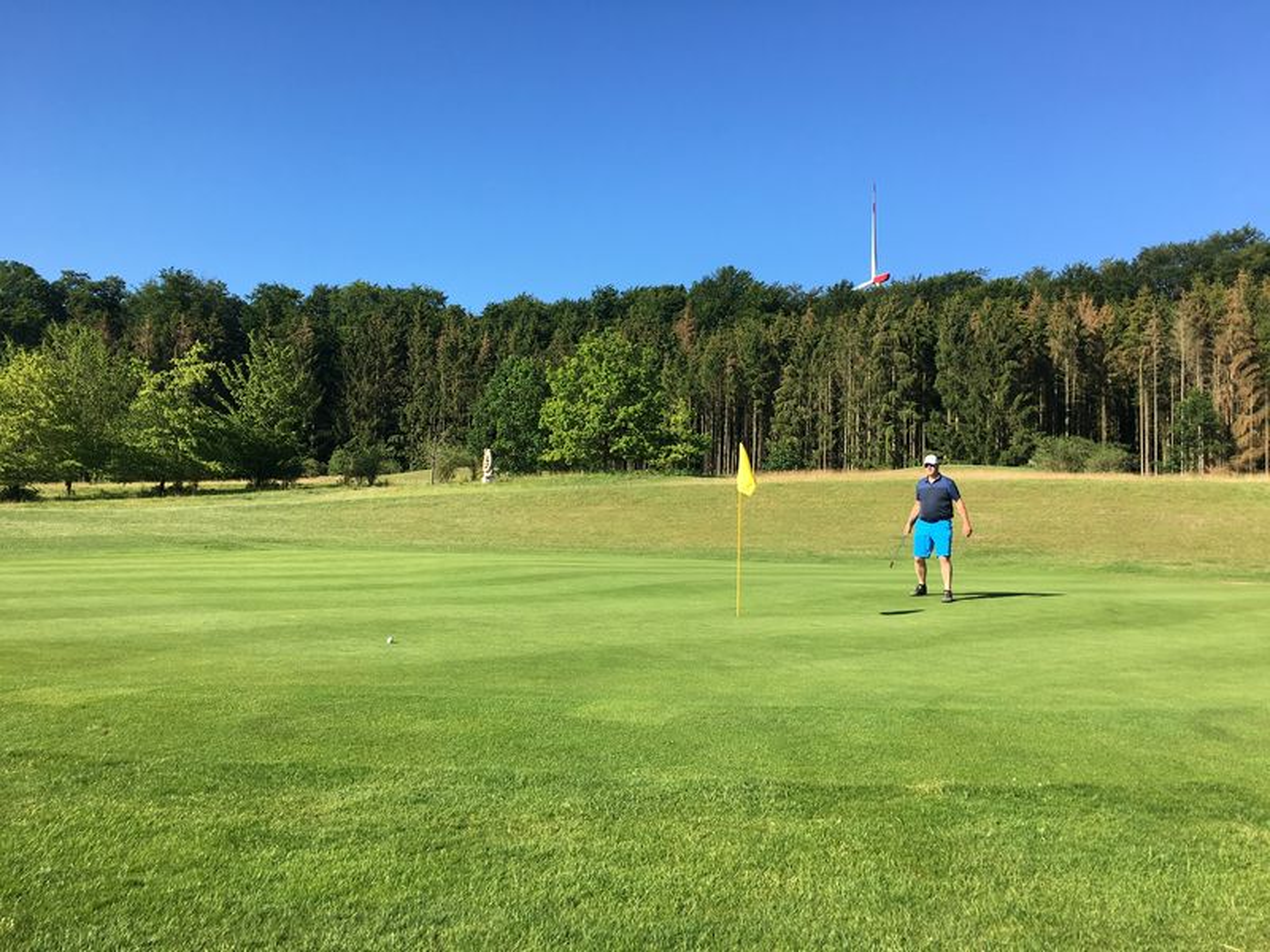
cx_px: 635
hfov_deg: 61.7
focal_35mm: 29
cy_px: 476
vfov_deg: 48.2
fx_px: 1064
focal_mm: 4.15
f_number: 2.2
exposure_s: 1/974
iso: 25
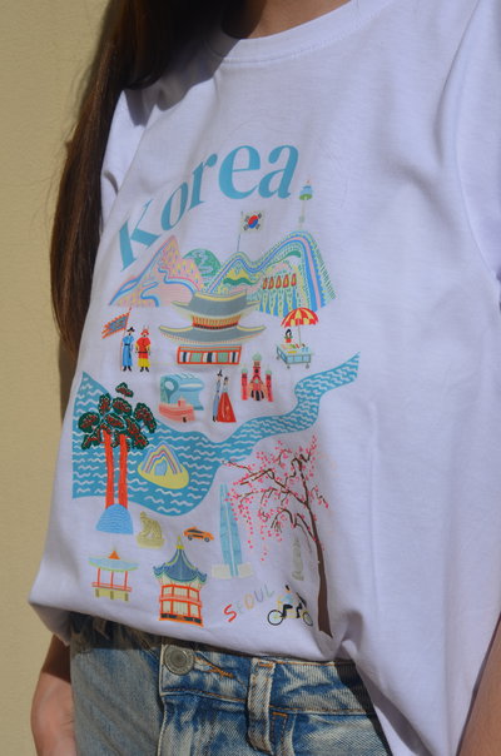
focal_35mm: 57
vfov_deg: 35.1
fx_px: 1195
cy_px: 378
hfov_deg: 23.7
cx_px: 250
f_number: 10
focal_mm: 38
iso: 100
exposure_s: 1/400
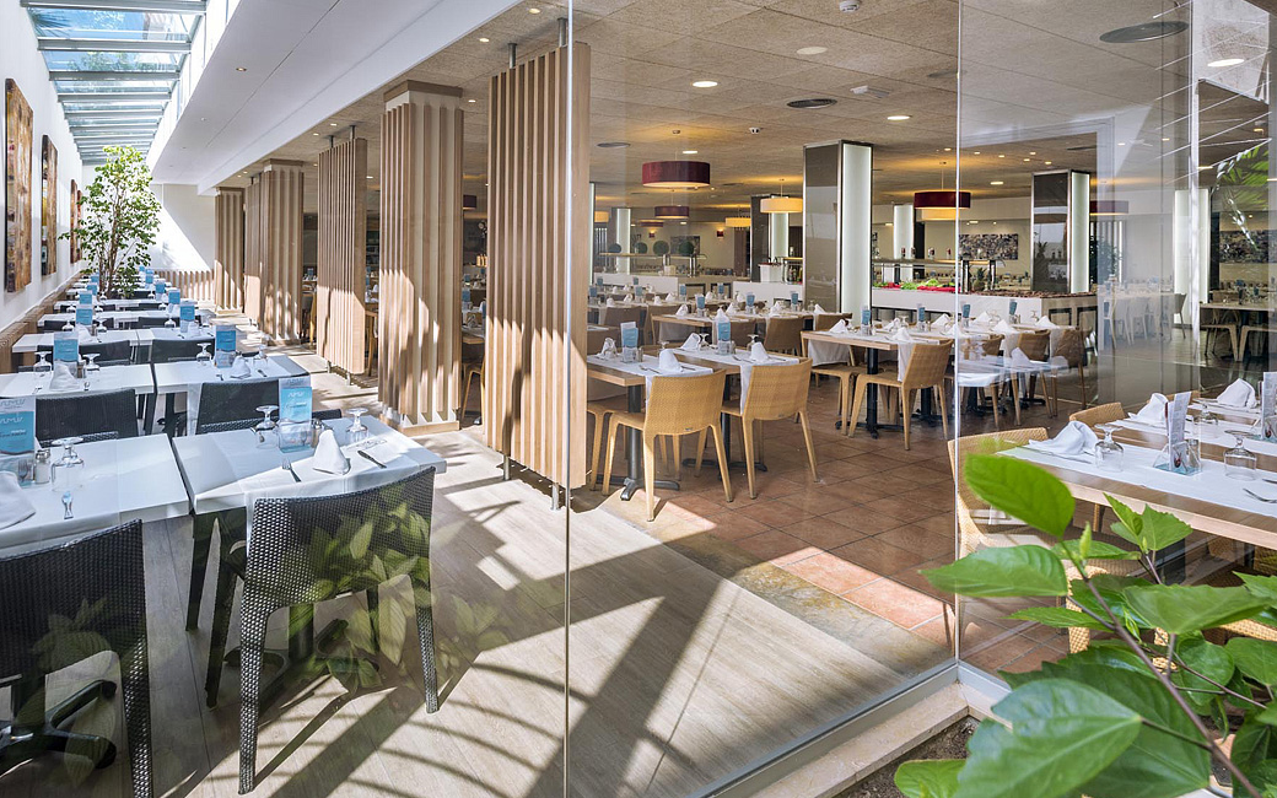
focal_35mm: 20
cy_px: 374
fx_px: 696
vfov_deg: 59.6
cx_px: 594
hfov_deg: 84.9
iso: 125
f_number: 9
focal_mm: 17
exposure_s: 1/10
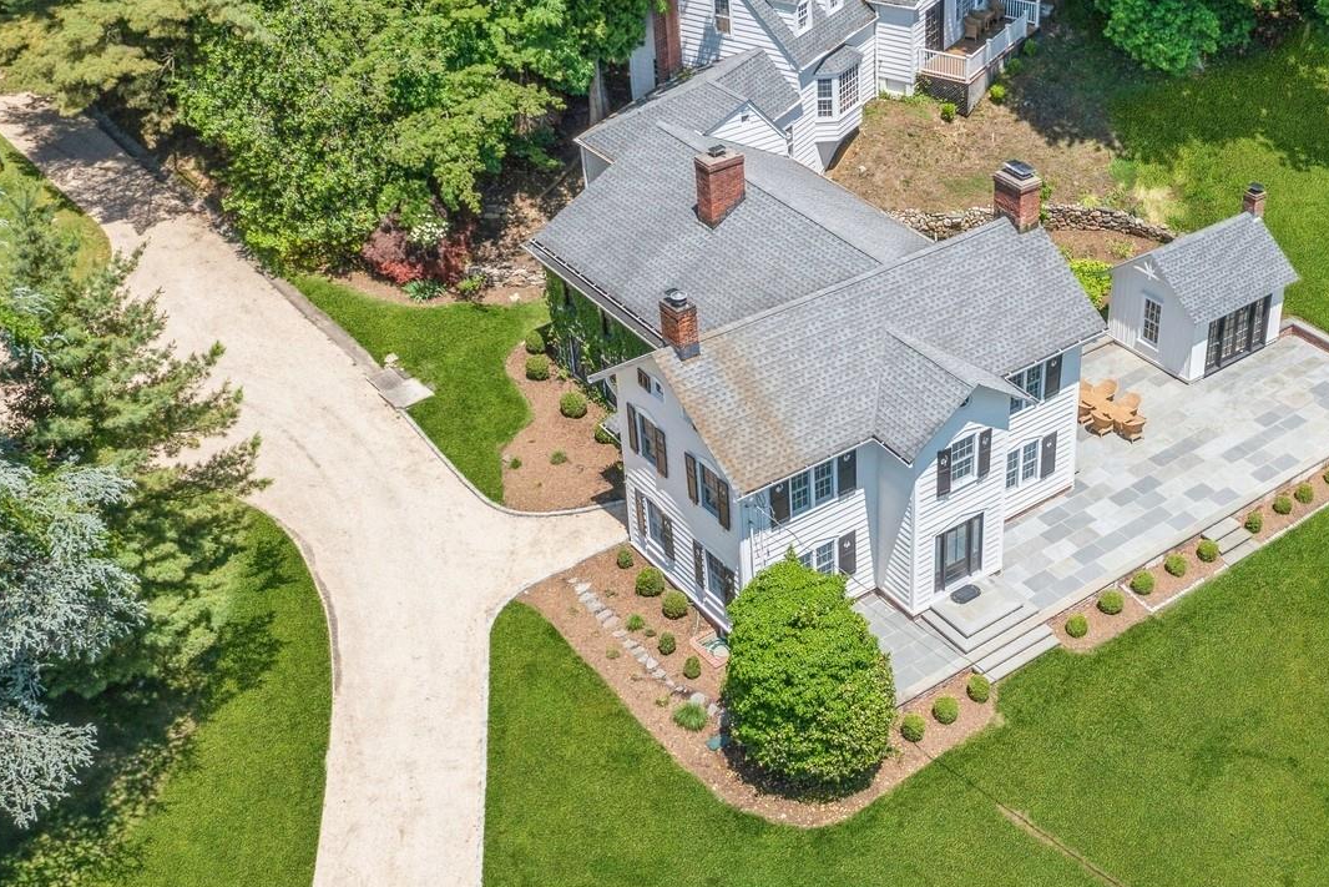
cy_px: 424
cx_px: 965
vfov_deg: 31.9
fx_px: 1551
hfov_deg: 45.1
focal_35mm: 42
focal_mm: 10.26
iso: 100
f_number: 4
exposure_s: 1/60
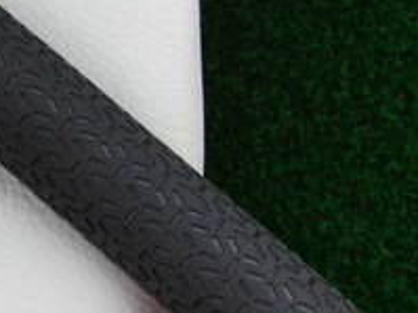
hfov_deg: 15.7
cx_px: -130
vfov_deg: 12.3
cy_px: 11
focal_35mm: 119
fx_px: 1436
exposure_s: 1/80
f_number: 3.6
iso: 200
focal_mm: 6.42
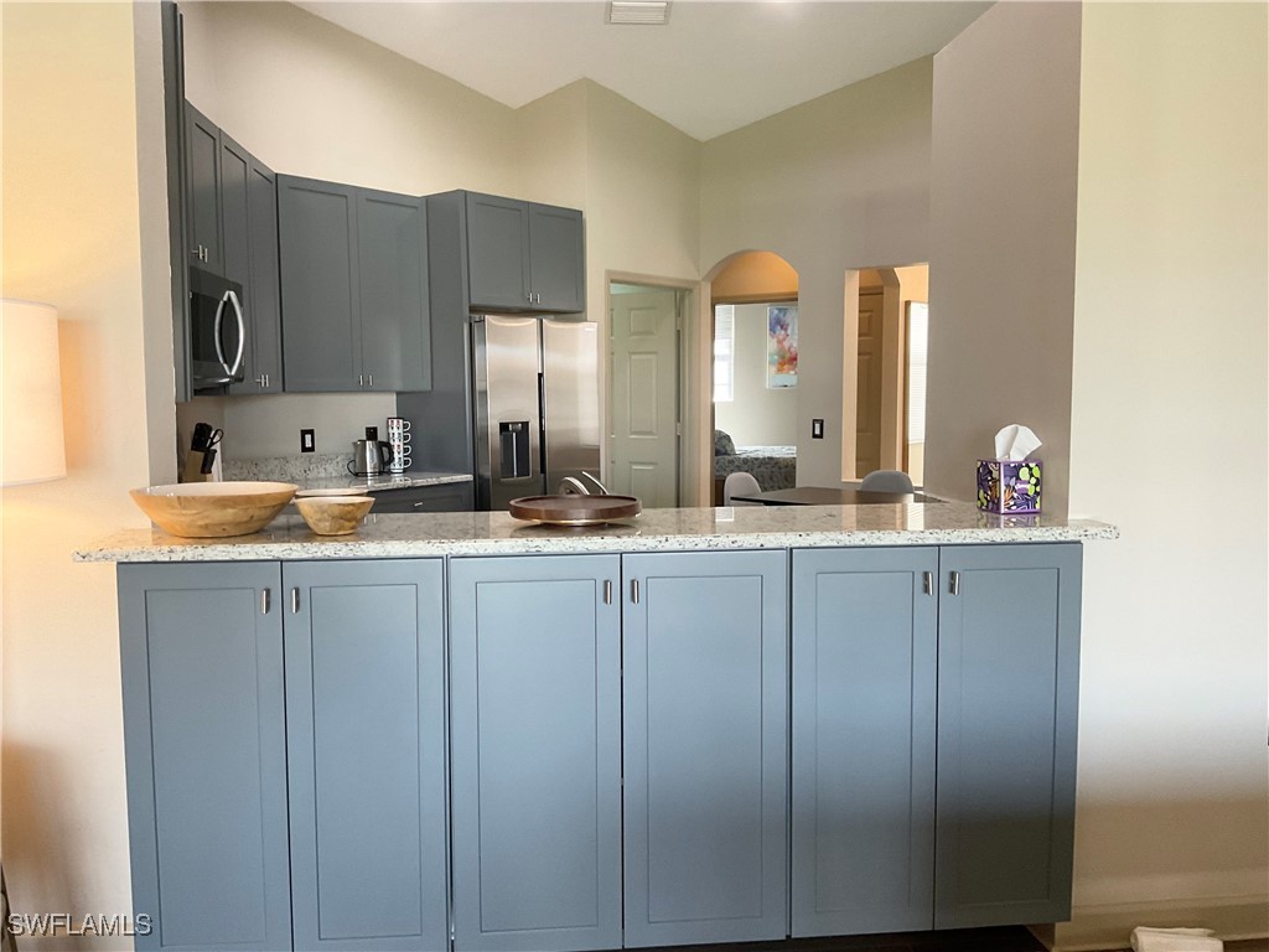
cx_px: 634
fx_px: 1063
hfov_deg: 61.7
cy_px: 476
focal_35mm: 29
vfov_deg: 48.2
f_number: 1.8
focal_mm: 3
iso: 125
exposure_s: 1/60
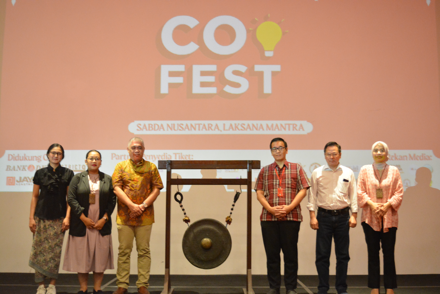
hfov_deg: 46.4
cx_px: 220
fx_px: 513
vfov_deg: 31.9
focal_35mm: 42
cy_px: 147
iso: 4000
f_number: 4.2
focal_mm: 28
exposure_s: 1/80
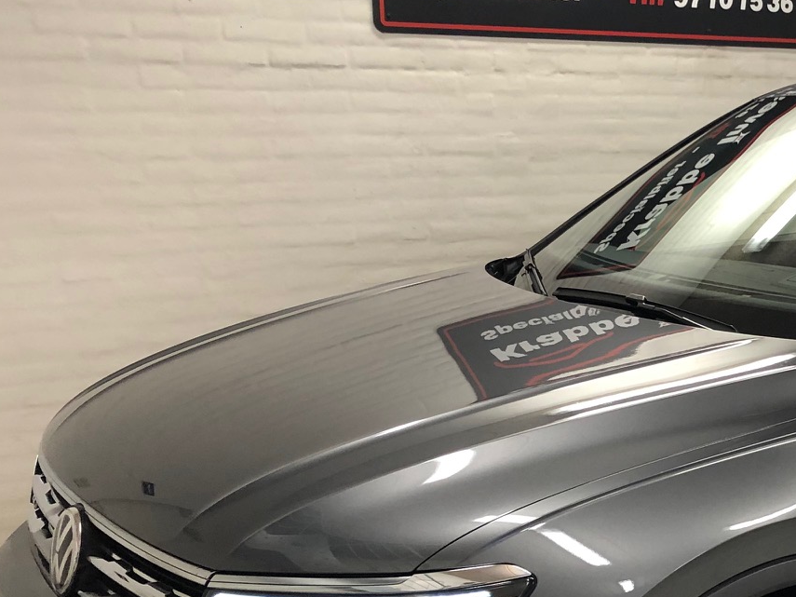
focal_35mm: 66
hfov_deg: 26.9
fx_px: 1517
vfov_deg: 22.1
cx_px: 881
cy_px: 413
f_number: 1.8
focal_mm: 3.99
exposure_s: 1/17
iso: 40
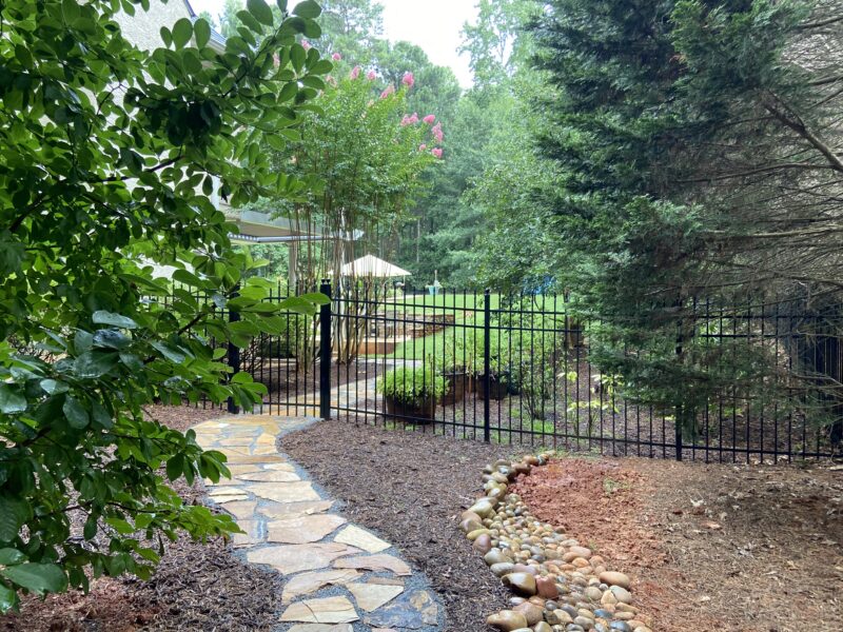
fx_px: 633
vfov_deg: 53.1
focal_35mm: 26
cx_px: 422
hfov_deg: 67.3
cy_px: 316
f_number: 1.8
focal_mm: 4.25
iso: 125
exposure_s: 1/121
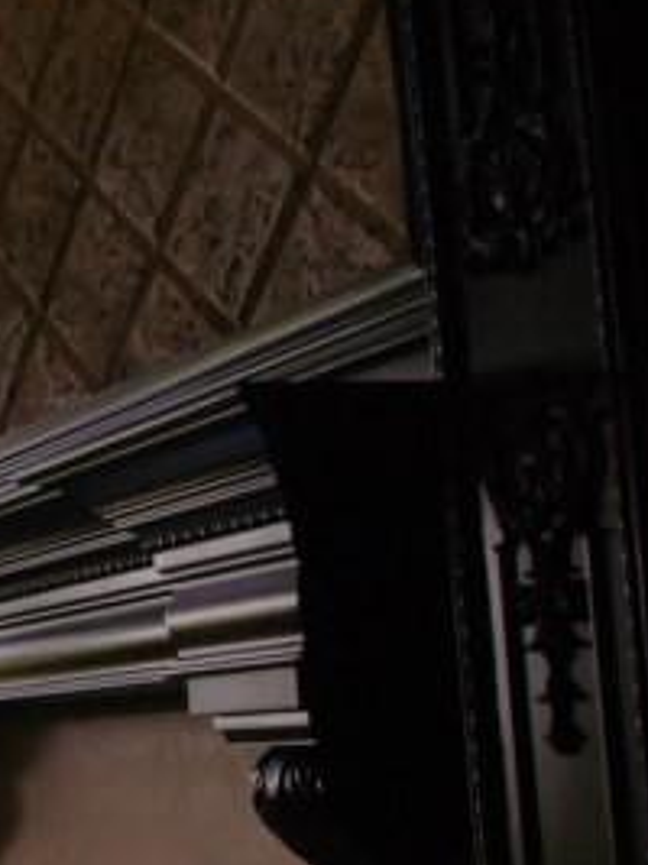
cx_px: -774
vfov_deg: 29.2
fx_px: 1649
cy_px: 578
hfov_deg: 15.6
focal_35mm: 66
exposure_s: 1/60
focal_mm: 9
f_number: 4
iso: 160
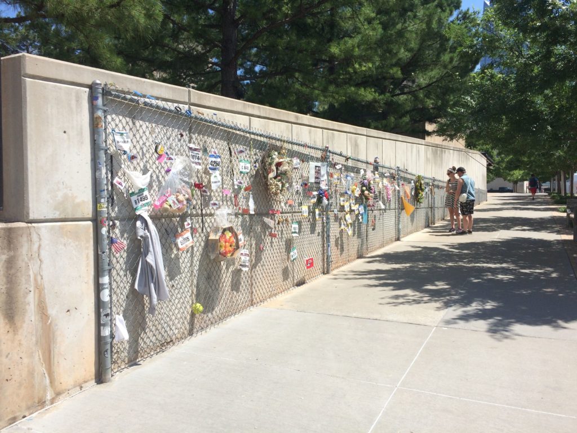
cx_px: 288
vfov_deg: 48.2
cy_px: 216
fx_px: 483
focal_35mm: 29
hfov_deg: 61.7
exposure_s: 1/2415
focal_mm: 4.15
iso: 32
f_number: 2.2
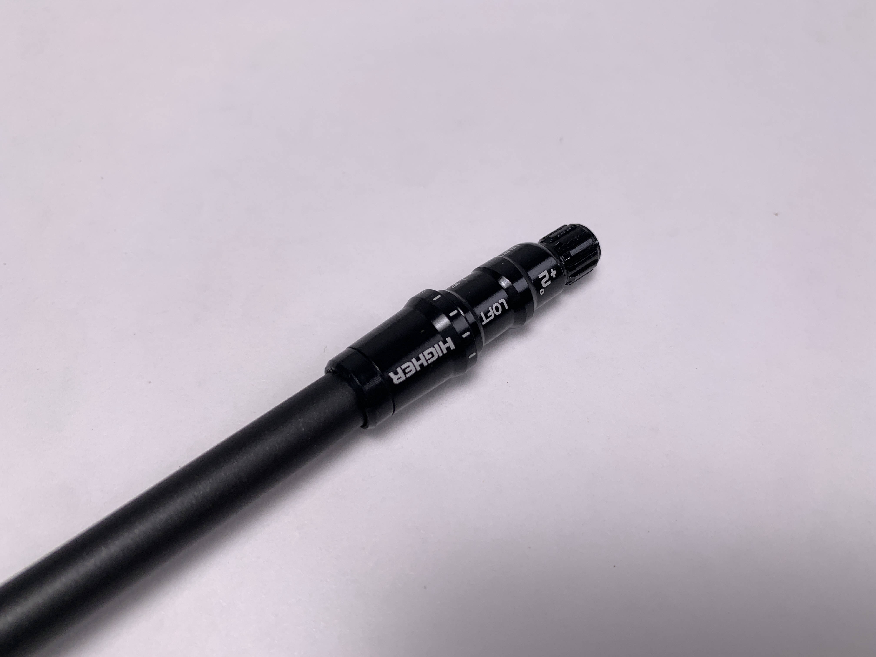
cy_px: 328
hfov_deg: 67.3
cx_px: 438
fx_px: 658
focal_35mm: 26
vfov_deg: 53.1
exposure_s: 1/540
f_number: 1.8
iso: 25
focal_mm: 4.25
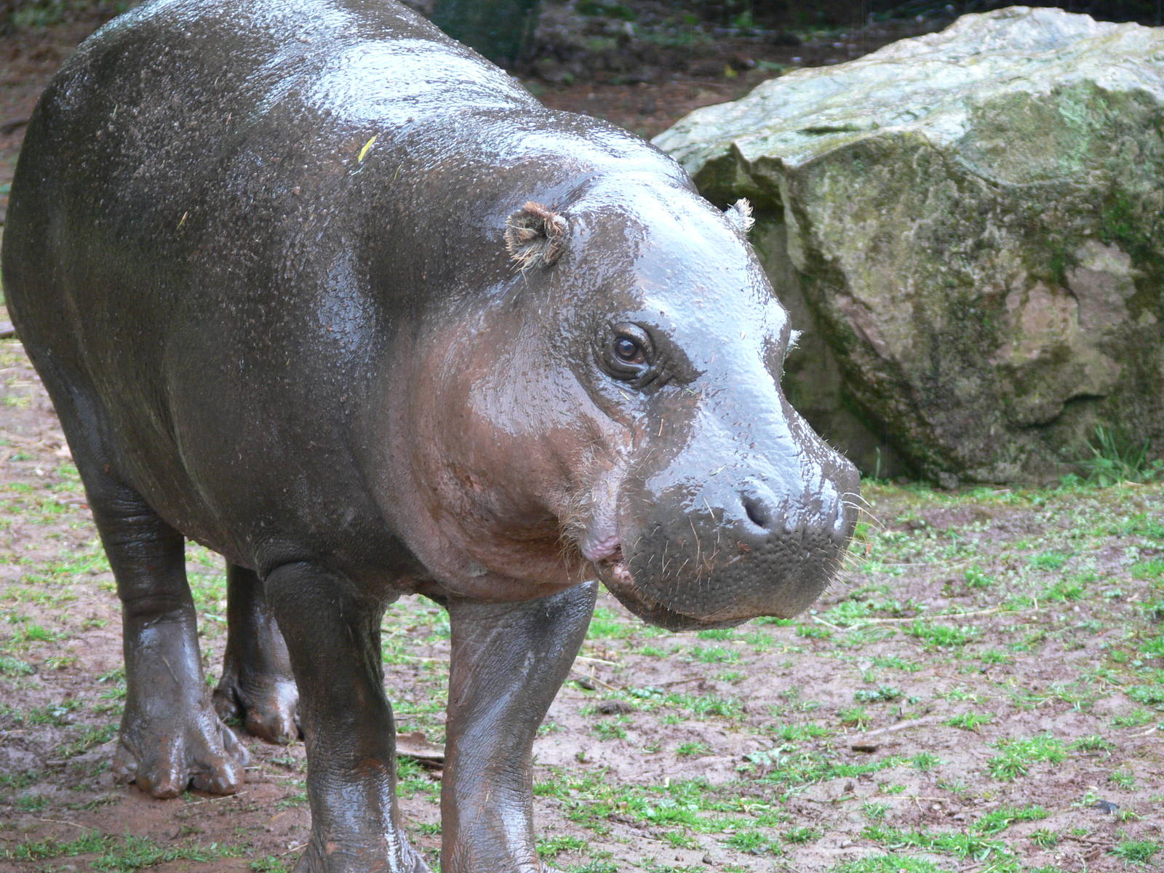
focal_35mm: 169
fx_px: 5683
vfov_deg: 8.8
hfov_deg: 11.7
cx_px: 582
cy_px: 436
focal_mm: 35.8
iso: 125
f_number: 3.6
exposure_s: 1/30
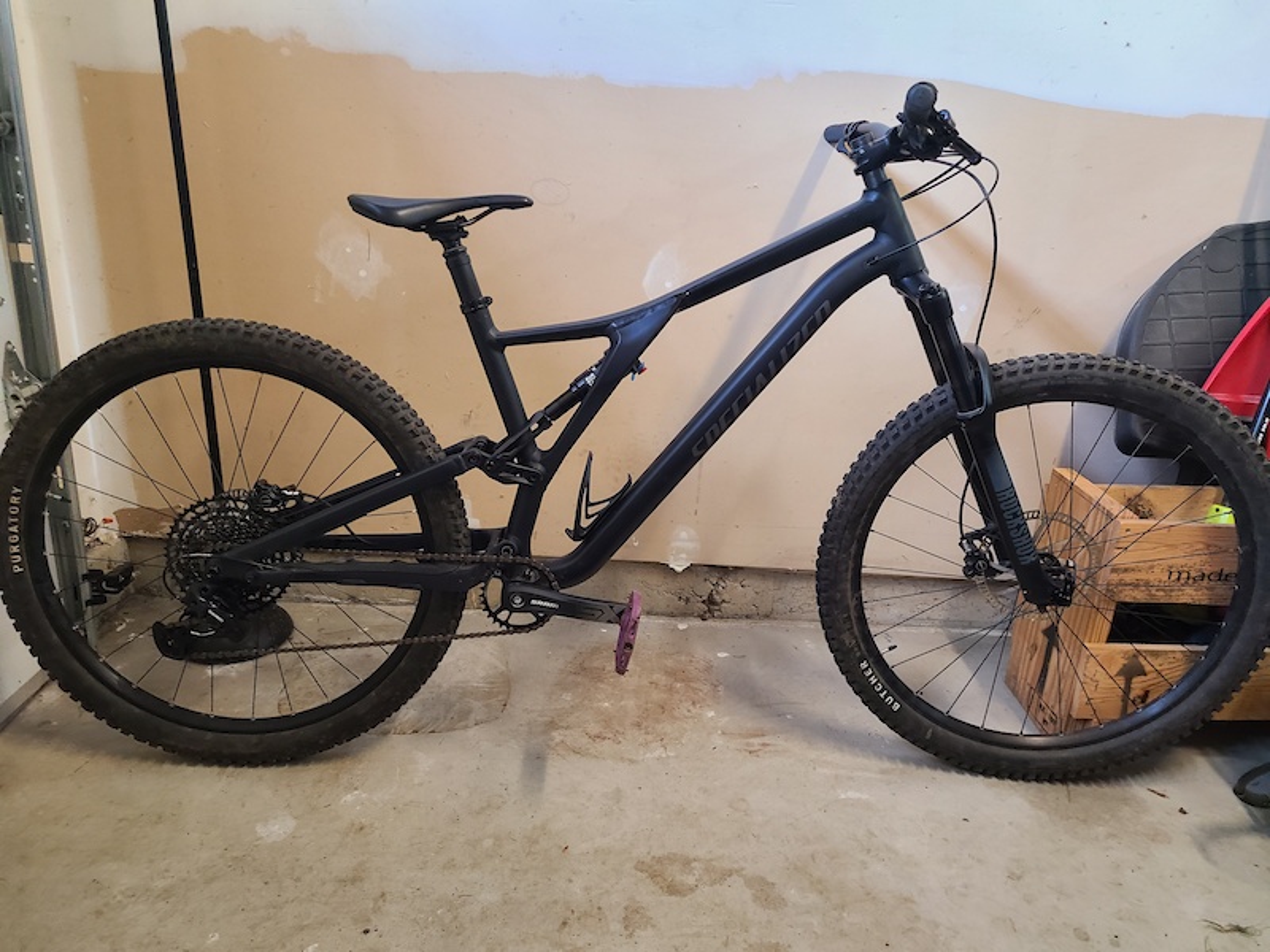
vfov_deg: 53.1
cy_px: 476
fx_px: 954
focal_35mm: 26
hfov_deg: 67.3
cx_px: 635
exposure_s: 1/39
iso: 320
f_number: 1.8
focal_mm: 5.4
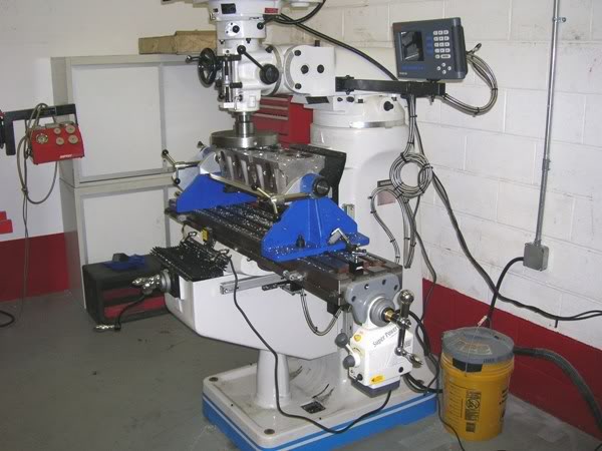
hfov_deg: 51.4
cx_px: 301
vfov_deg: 39.7
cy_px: 226
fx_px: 626
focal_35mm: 36
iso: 69
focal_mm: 6
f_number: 2.9
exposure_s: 1/60.1
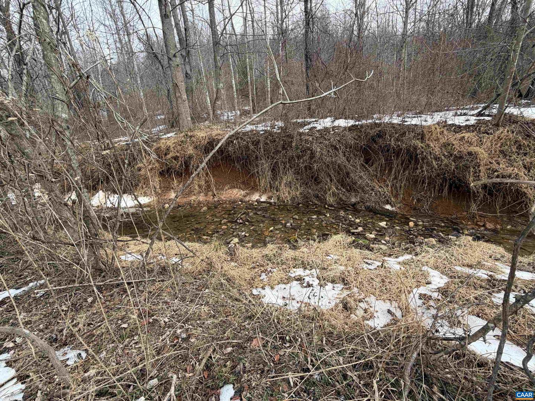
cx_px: 268
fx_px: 216
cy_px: 200
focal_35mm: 14
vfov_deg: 85.7
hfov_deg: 102.1
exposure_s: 1/300
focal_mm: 2.22
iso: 50
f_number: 2.2
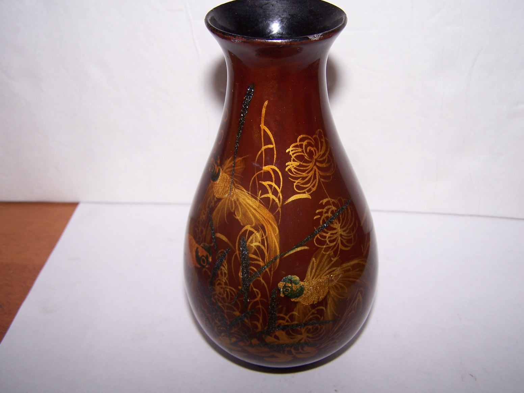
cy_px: 196
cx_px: 262
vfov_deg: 37.7
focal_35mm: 38
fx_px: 575
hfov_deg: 49.0
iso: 80
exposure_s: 1/60
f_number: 2.8
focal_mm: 6.3
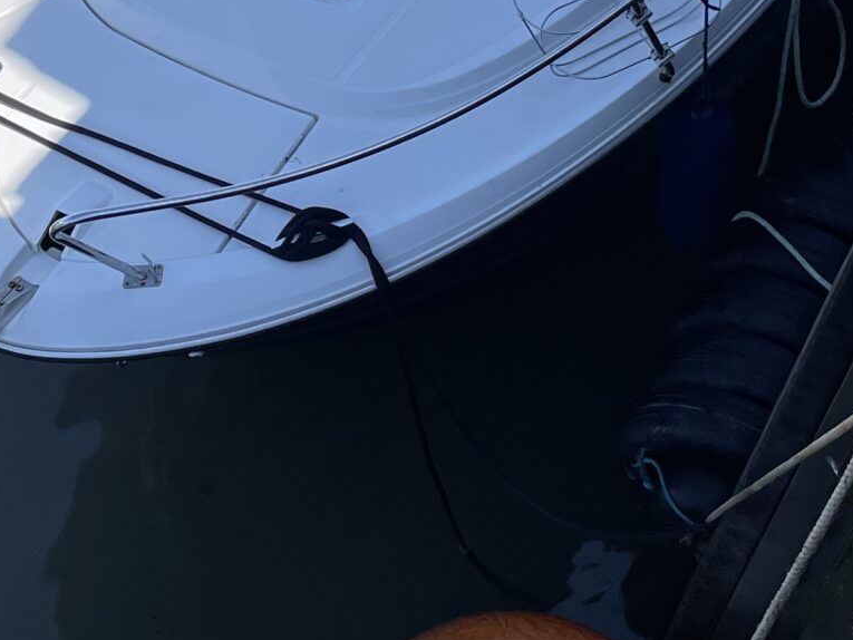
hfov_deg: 22.4
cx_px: 558
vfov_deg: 15.9
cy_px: -255
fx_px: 2144
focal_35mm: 87
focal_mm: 4.2
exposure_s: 1/2353
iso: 32
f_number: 1.6
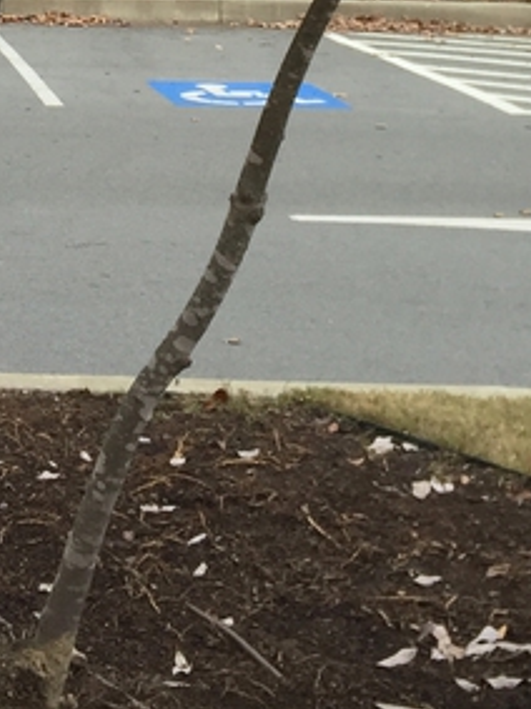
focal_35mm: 105
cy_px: -544
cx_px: 45
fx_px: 2149
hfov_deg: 13.9
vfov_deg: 16.0
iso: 32
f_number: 2.2
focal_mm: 4.15
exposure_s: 1/527
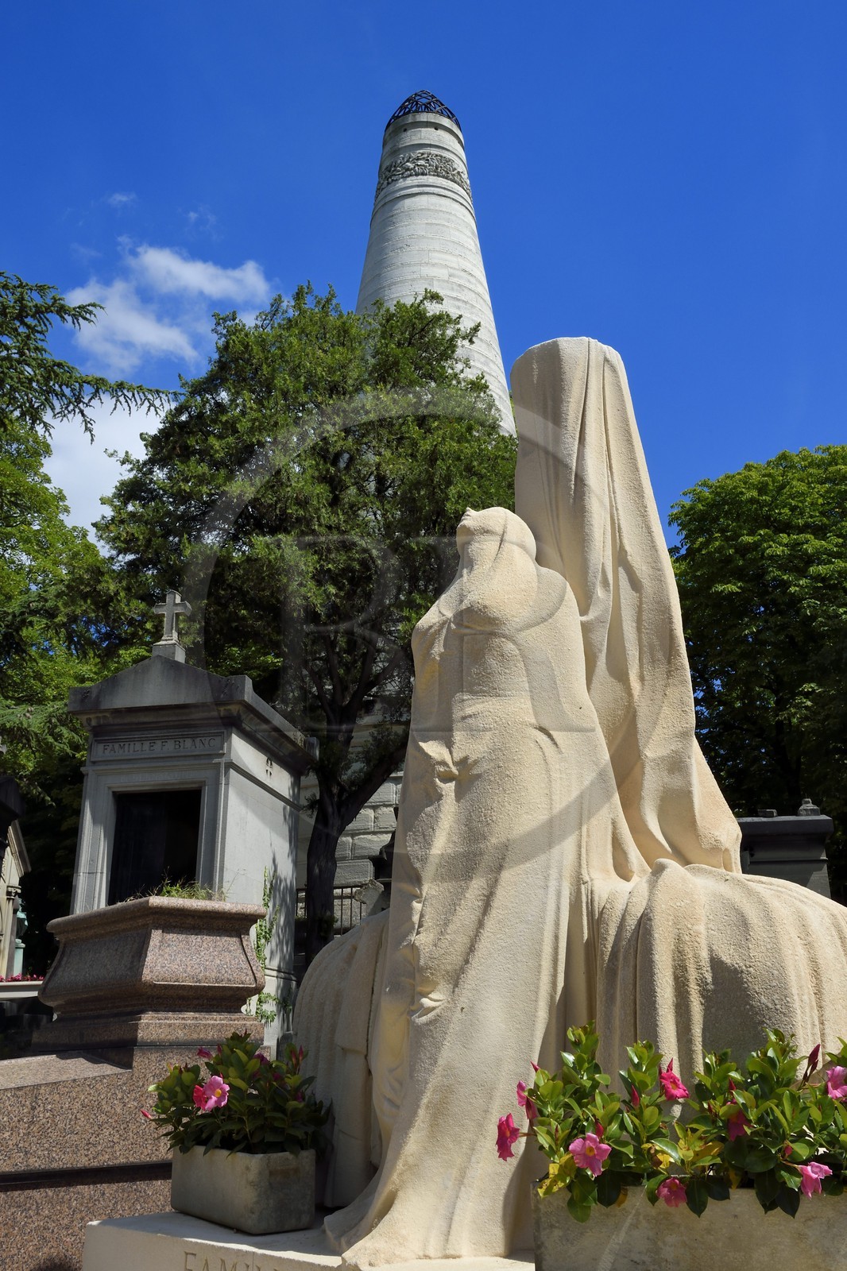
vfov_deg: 58.7
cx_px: 424
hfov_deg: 41.1
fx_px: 1130
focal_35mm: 32
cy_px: 636
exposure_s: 1/160
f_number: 20
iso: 200
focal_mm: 32
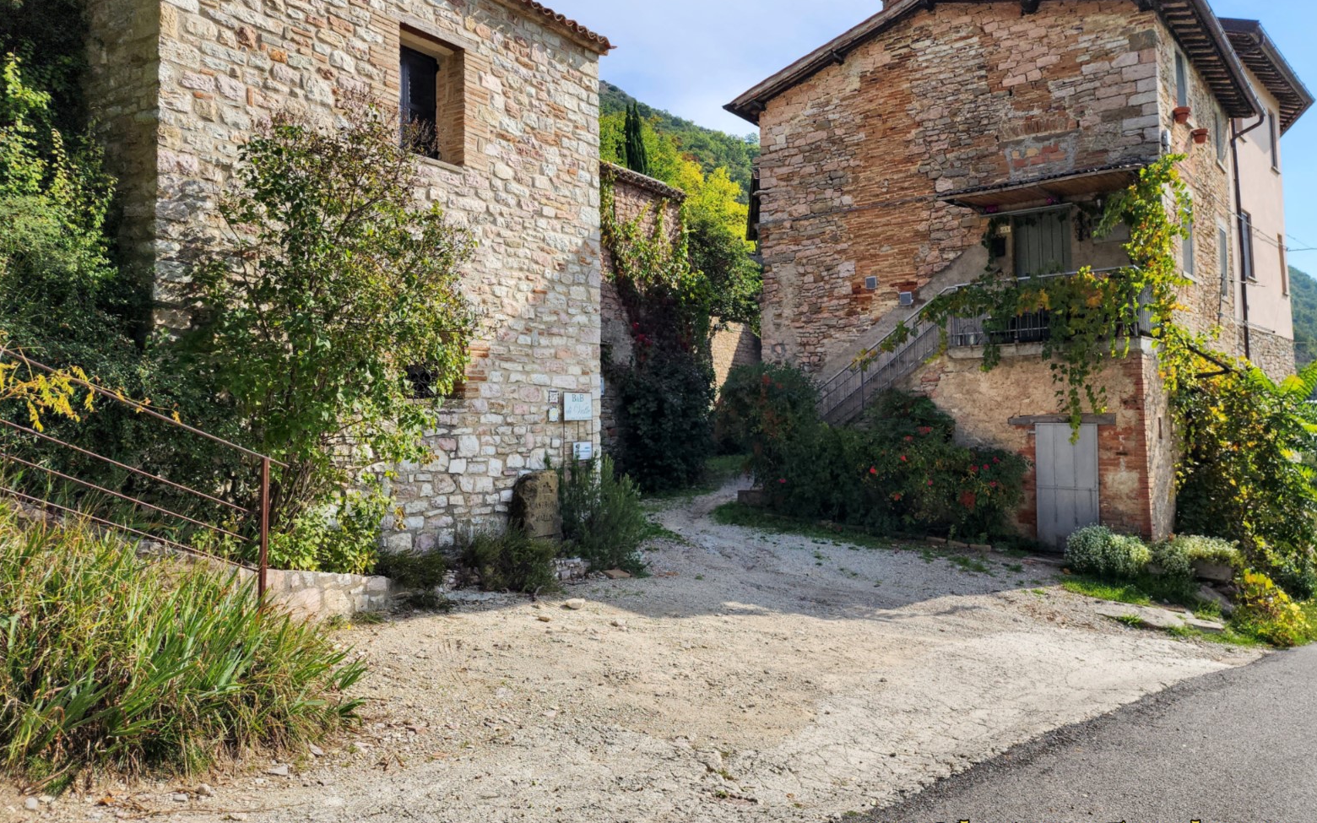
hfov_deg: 72.5
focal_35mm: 25
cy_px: 355
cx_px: 666
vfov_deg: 49.1
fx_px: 897
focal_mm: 6.4
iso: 12
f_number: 1.8
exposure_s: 1/1084
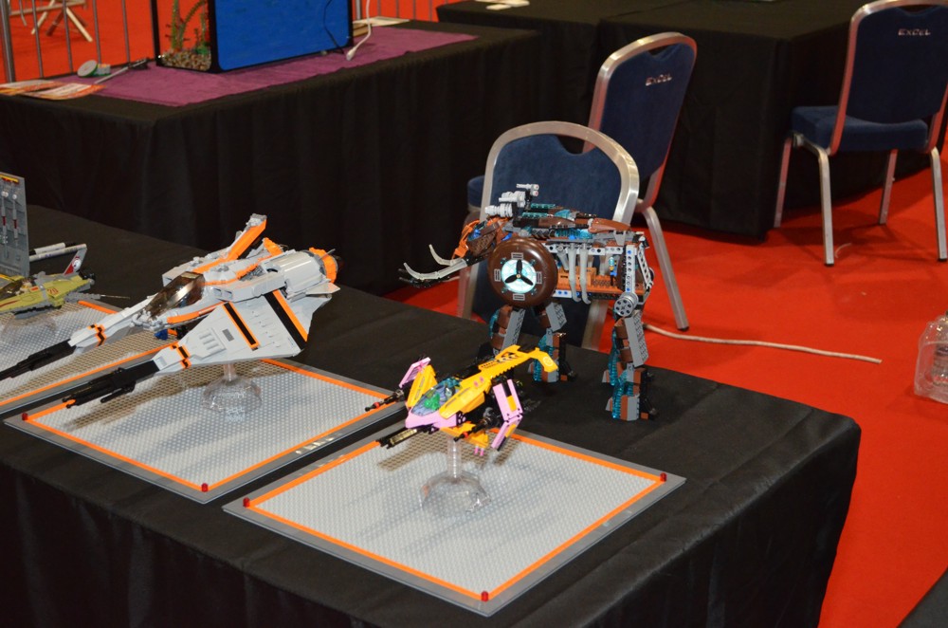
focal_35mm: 54
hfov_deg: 36.9
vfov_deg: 24.9
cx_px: 474
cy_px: 314
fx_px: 1419
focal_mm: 36
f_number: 5
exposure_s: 1/60
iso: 3200
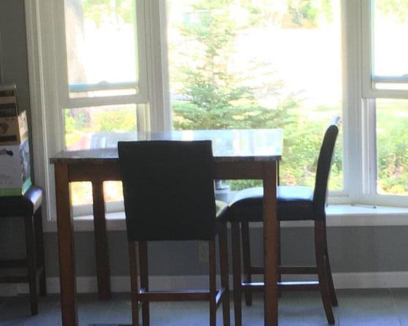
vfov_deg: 15.2
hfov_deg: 18.9
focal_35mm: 101
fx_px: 1219
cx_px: 275
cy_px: 183
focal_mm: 4.15
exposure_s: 1/30
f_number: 2.2
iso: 80
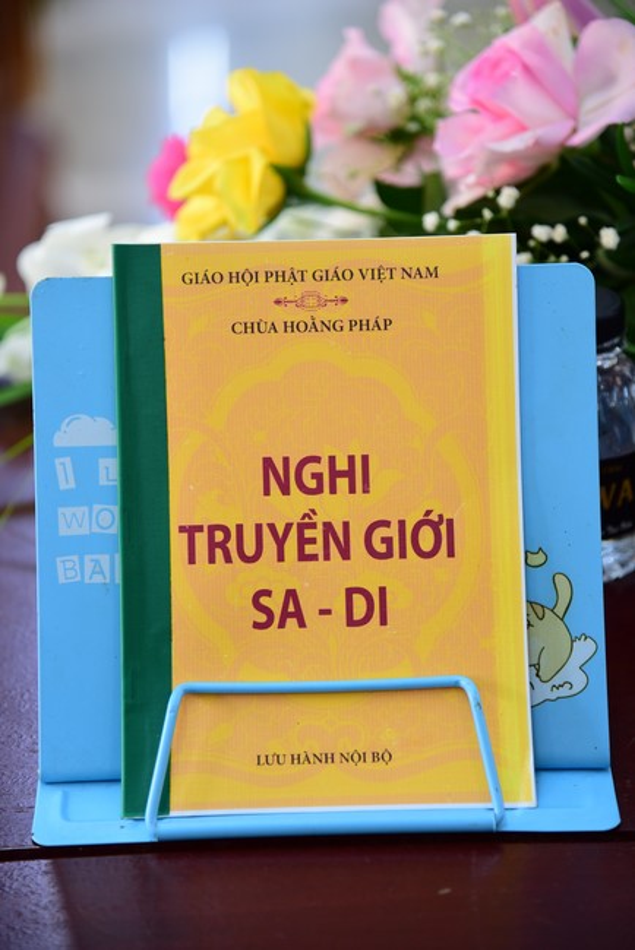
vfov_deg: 17.1
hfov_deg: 11.4
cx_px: 318
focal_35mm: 120
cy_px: 475
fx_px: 3171
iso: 800
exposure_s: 1/50
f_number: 4
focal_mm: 120
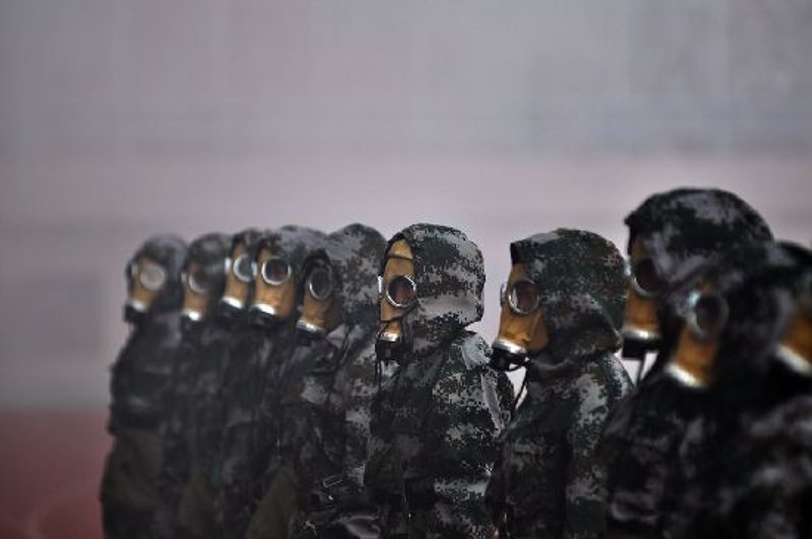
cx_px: 406
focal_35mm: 300
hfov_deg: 6.9
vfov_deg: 4.6
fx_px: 6757
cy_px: 270
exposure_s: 1/400
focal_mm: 200
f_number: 2.8
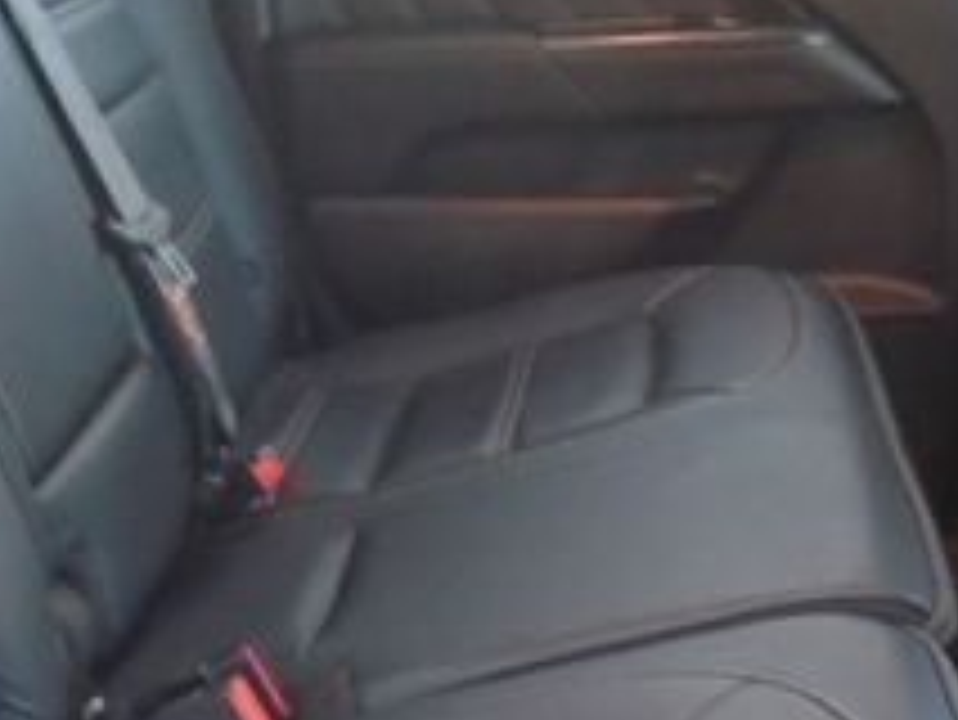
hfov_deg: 24.9
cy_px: 302
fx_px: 2160
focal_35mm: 78
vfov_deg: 18.9
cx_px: 355
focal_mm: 4.6
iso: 400
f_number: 3.2
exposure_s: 1/10
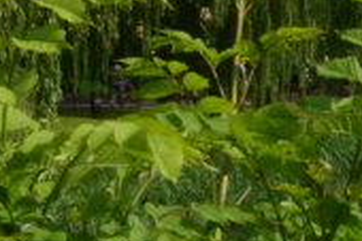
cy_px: 263
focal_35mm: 433
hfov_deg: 4.6
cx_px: 1033
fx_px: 4350
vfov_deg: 3.2
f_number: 29
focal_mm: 48
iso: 800
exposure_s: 1/250
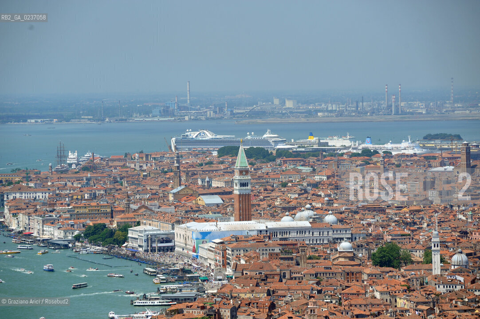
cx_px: 240
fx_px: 2265
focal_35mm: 170
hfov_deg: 12.1
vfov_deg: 8.1
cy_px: 160
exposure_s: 1/1600
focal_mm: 170
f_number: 7.1
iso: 400
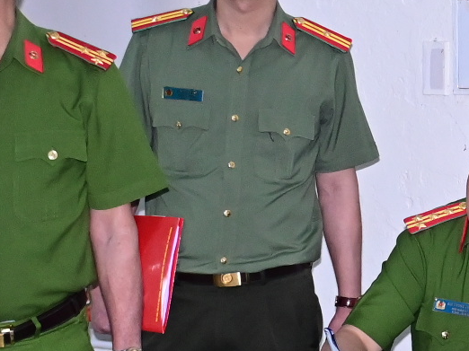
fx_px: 2356
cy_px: 124
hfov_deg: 10.9
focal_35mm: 174
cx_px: 703
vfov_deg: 8.5
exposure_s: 1/250
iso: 2500
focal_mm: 32
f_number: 6.3
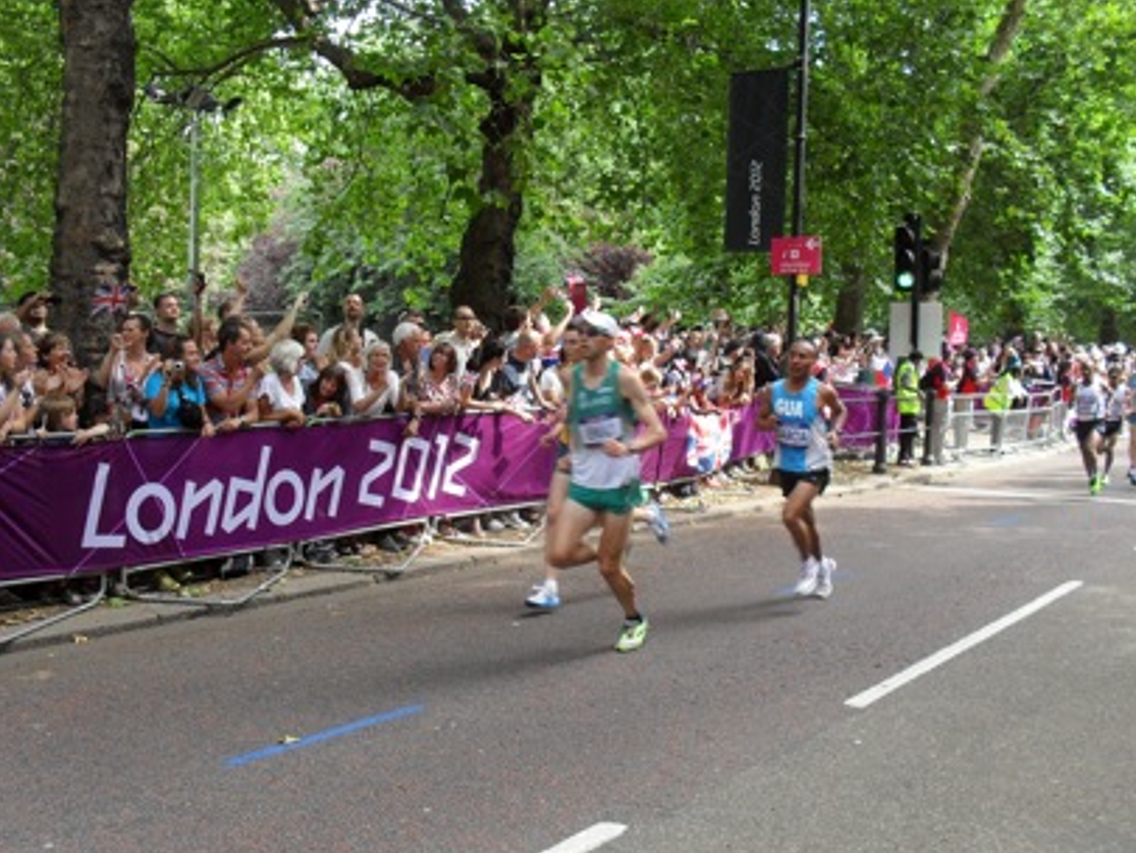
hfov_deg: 49.0
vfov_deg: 37.7
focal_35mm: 38
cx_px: 558
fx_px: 1247
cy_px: 452
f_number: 3.2
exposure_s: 1/125
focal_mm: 6.3
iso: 100
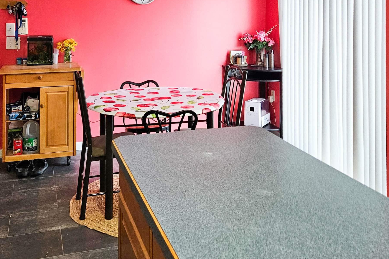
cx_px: 173
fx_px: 443
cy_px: 49
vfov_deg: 31.7
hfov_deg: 47.3
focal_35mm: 41
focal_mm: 5.4
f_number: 1.8
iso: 320
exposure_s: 1/120
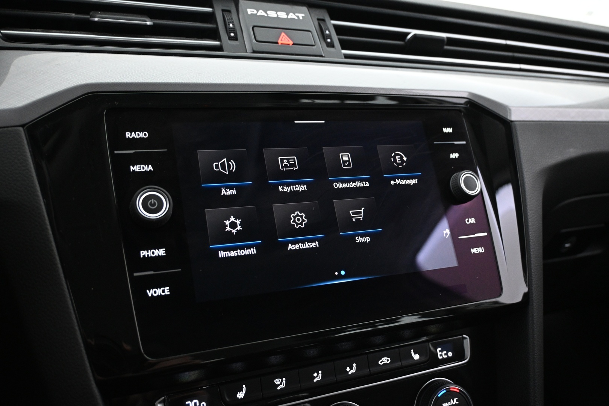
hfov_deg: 60.7
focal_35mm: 31
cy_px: 203
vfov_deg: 42.6
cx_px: 304
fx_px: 520
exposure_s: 1/25
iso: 1600
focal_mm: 20.5
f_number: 3.8
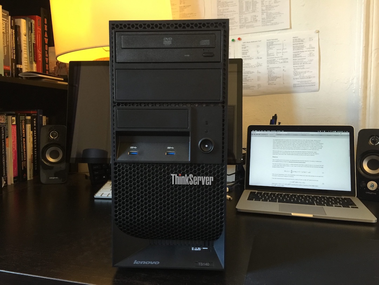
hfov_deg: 61.7
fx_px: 318
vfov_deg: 48.2
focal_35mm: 29
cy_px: 142
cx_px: 190
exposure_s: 1/15
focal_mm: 4.15
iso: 125
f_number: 2.2
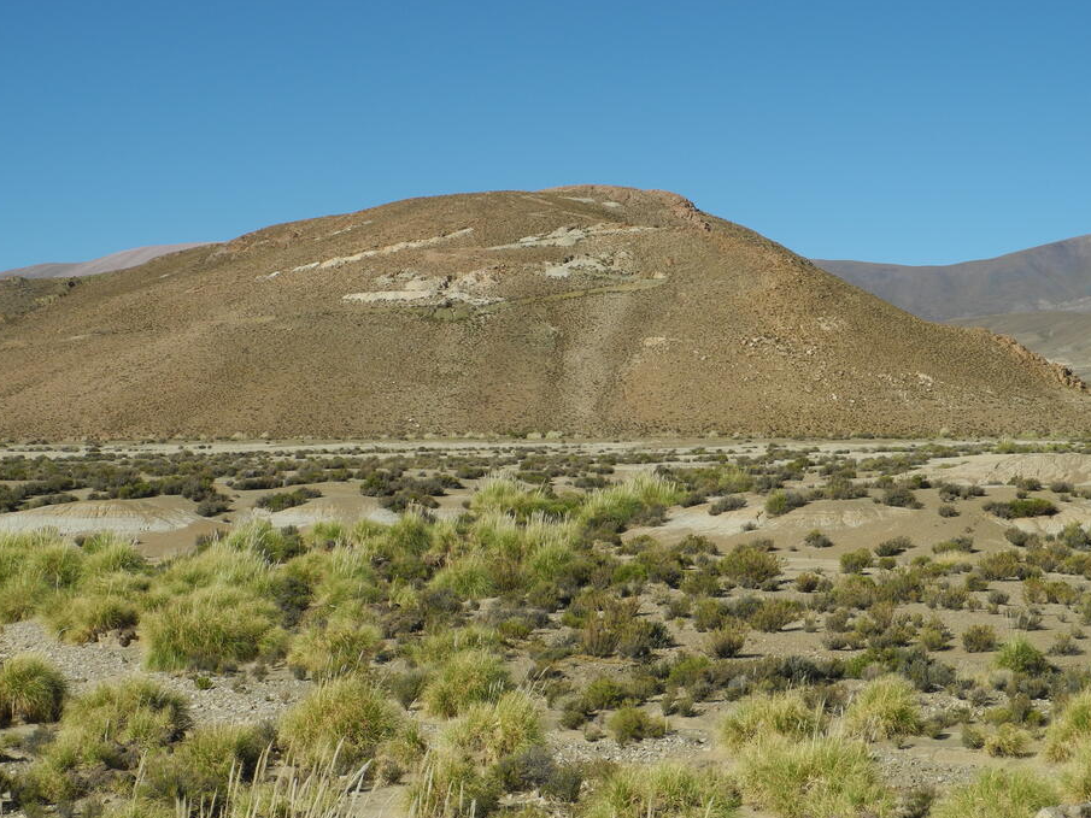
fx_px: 2175
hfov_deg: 28.2
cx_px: 526
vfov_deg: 21.3
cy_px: 411
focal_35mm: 69
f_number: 4.5
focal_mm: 13
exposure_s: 1/1000
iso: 100
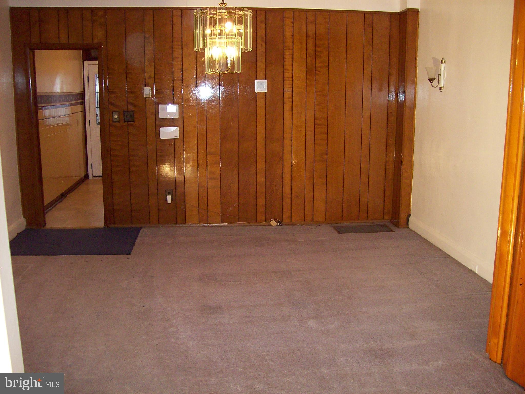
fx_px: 546
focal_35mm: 36
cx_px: 262
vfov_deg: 39.6
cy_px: 197
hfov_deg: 51.4
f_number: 2.7
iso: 140
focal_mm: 6
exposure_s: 1/64
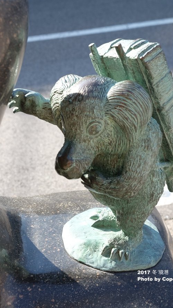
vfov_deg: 41.3
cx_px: 98
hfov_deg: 23.9
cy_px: 155
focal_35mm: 50
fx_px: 408
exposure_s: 1/160
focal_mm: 31.5
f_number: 5.6
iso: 200
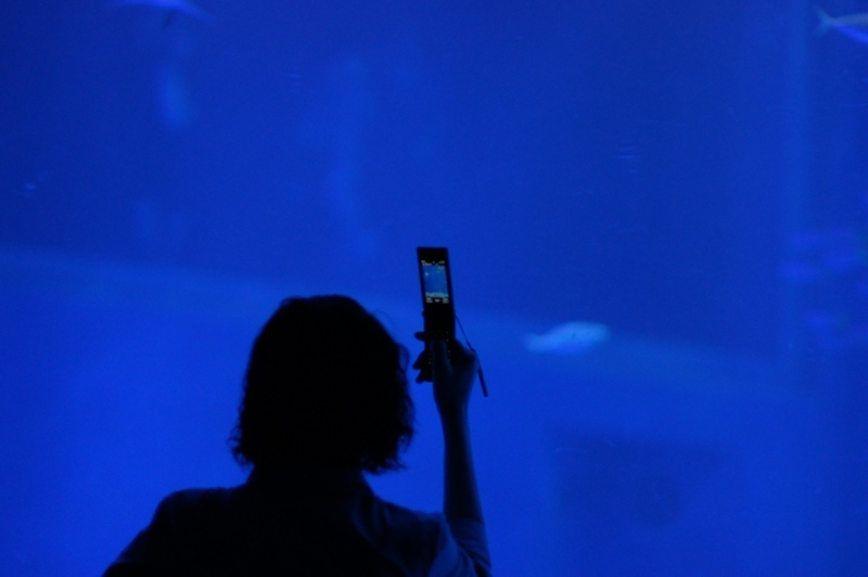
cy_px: 288
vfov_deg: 10.7
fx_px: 3072
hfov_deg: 16.1
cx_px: 434
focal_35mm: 128
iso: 400
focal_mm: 85
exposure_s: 1/160
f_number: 1.4
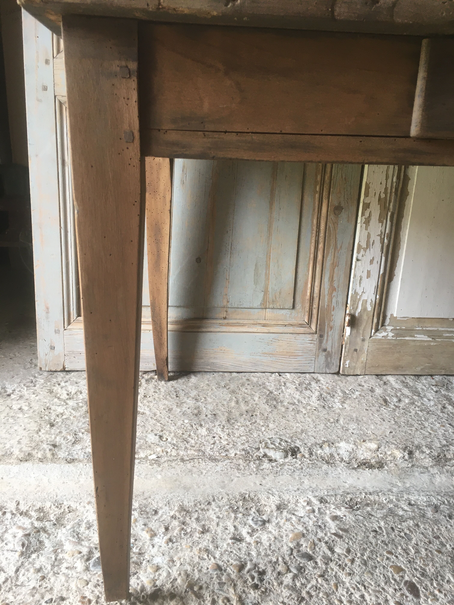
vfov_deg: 61.7
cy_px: 302
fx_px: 507
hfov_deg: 48.2
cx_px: 227
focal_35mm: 29
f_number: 2.2
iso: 40
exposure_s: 1/33
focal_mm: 4.15
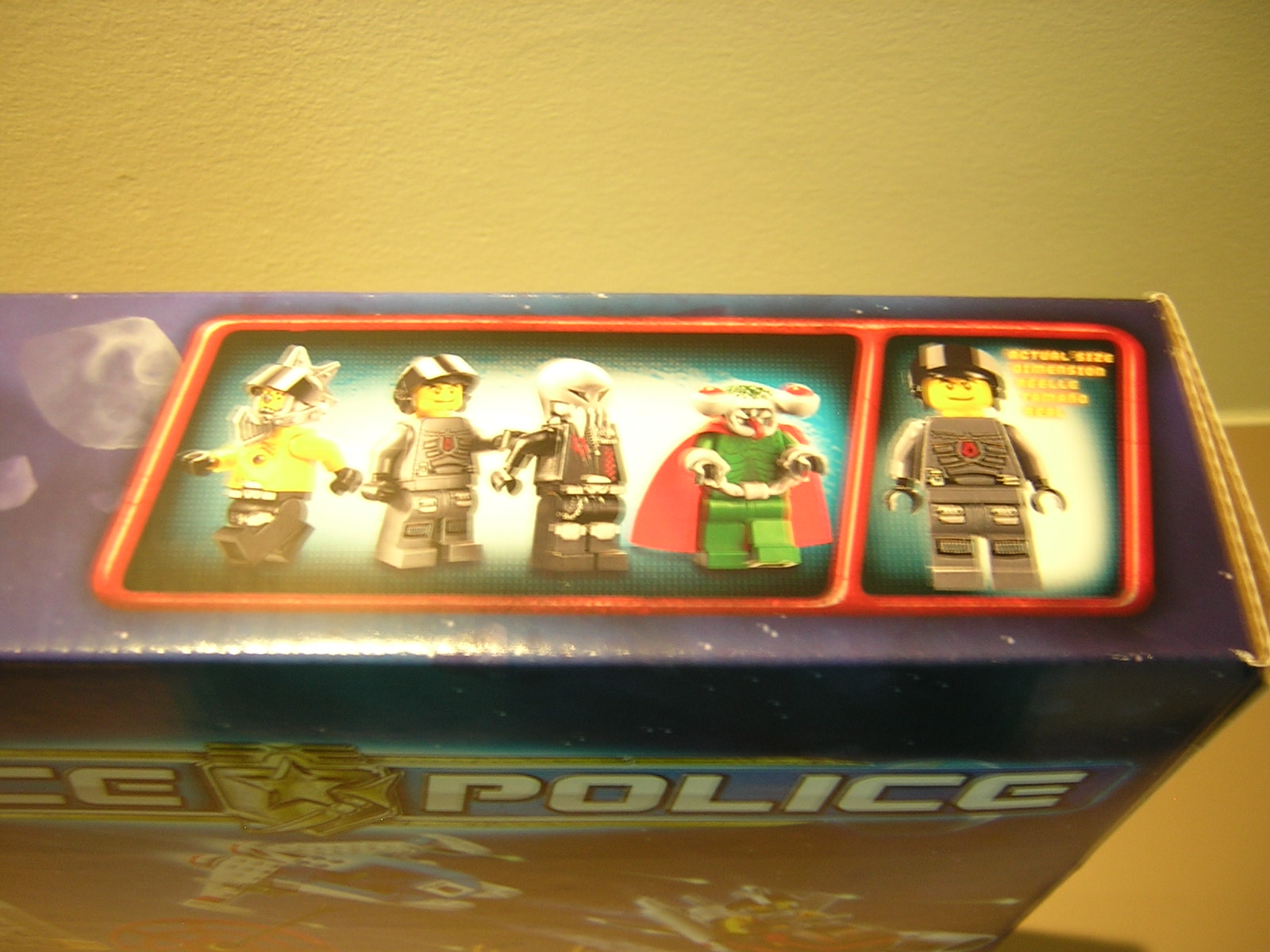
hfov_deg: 51.4
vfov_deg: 39.7
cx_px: 635
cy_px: 476
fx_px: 1321
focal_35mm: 36
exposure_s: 1/3.5
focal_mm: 4.7
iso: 106
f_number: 2.6
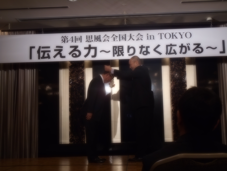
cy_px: 86
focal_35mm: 46
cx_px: 114
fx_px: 302
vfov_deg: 31.5
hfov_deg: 41.2
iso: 110
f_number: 4
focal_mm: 8.3
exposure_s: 1/30
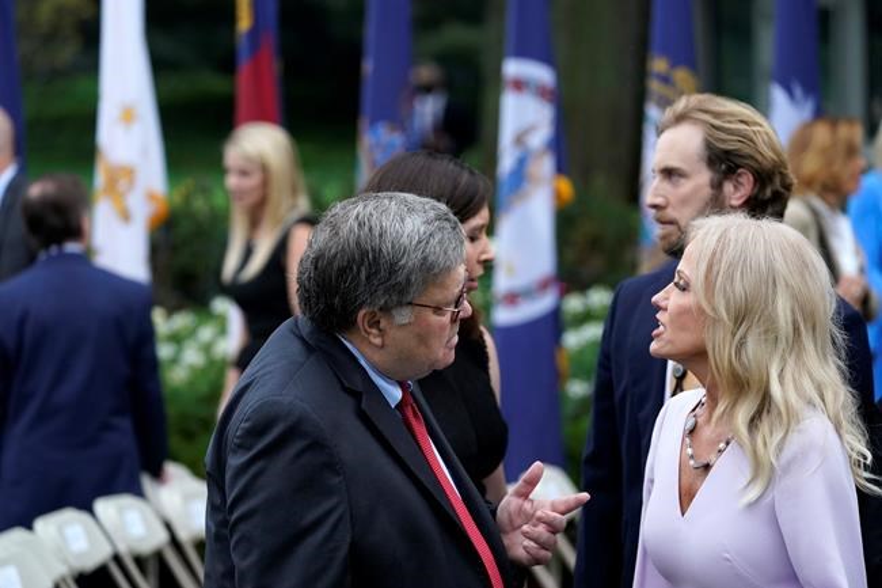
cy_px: 294
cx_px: 441
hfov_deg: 10.6
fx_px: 4752
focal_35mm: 194
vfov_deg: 7.1
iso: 3200
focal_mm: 194
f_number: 5.6
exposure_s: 1/800
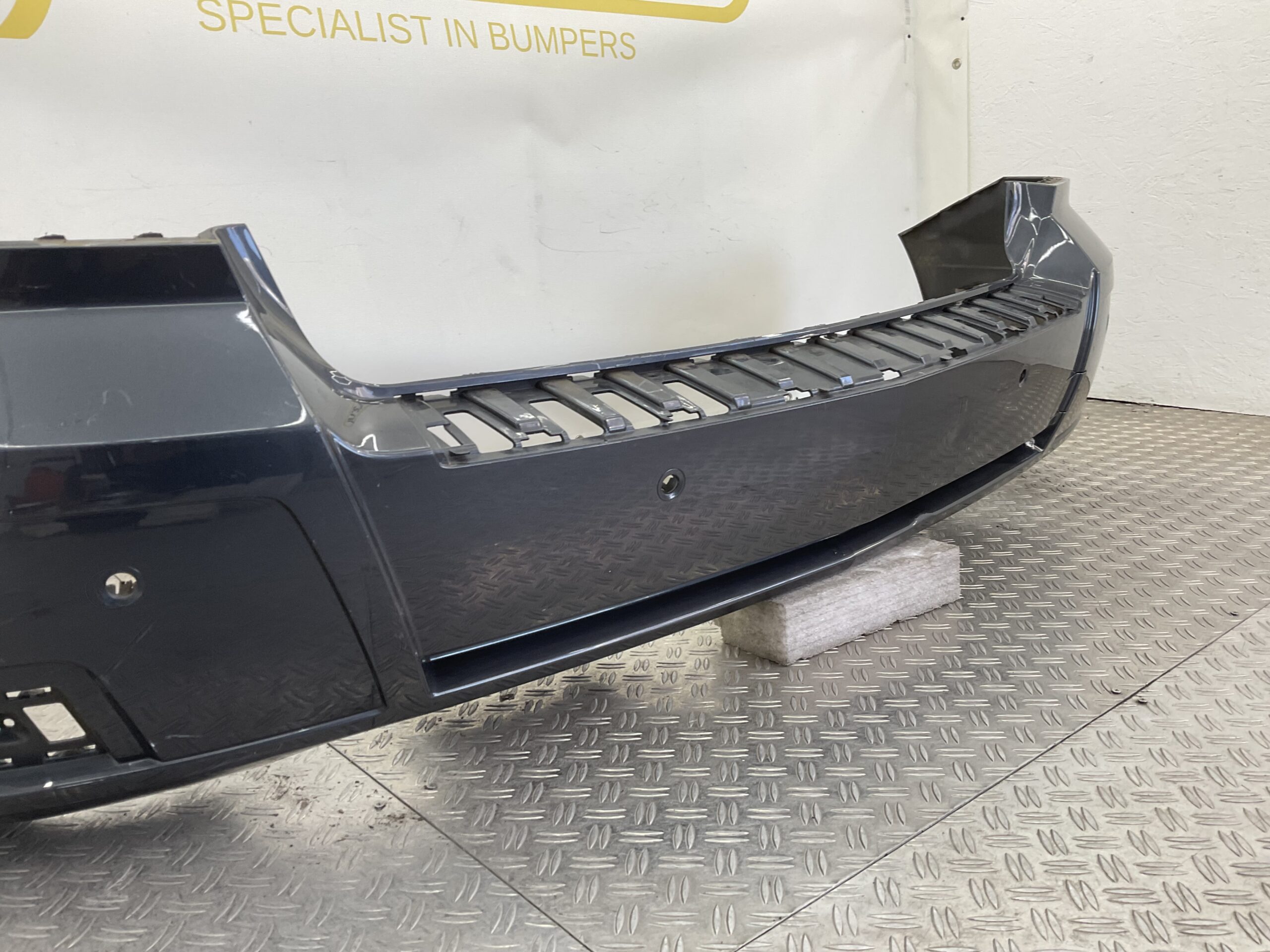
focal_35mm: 29
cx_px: 635
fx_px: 1064
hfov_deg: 61.7
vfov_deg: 48.2
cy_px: 476
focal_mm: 3
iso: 25
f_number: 1.8
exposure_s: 1/120
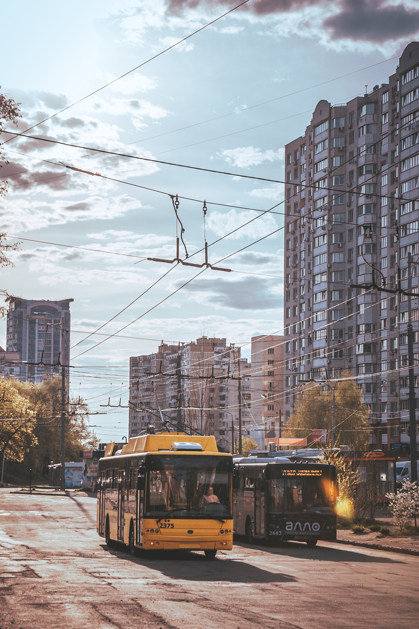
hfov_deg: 17.3
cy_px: 312
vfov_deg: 25.7
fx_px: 1379
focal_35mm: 79
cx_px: 211
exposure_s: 1/2000
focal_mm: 52
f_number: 8
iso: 250
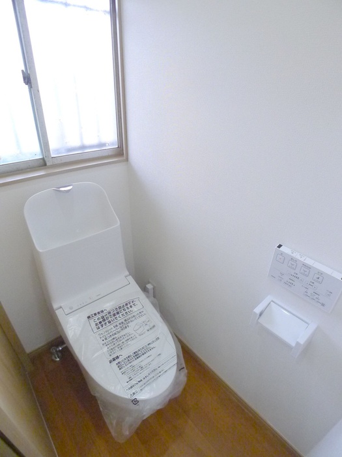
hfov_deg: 56.8
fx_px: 316
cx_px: 171
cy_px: 228
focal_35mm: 24
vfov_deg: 71.6
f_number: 2.8
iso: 800
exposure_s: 1/250
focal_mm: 5.1
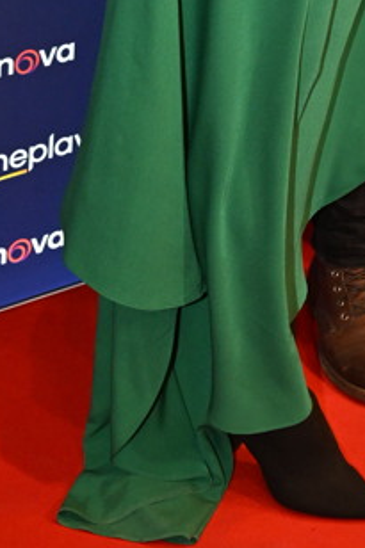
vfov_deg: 16.7
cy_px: -250
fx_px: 1715
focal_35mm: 113
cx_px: 308
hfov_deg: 12.1
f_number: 4.5
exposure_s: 1/200
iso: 2500
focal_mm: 33.5
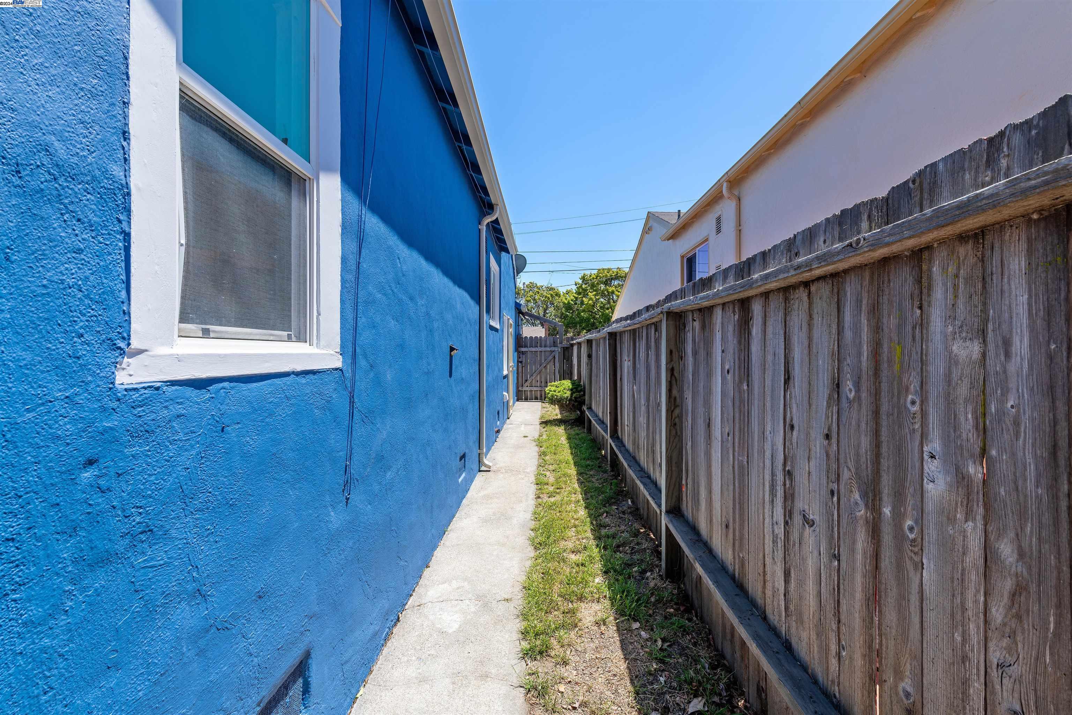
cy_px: 358
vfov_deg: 77.3
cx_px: 536
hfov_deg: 100.4
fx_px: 447
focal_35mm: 15
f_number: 11
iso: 64
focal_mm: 15
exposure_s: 1/160
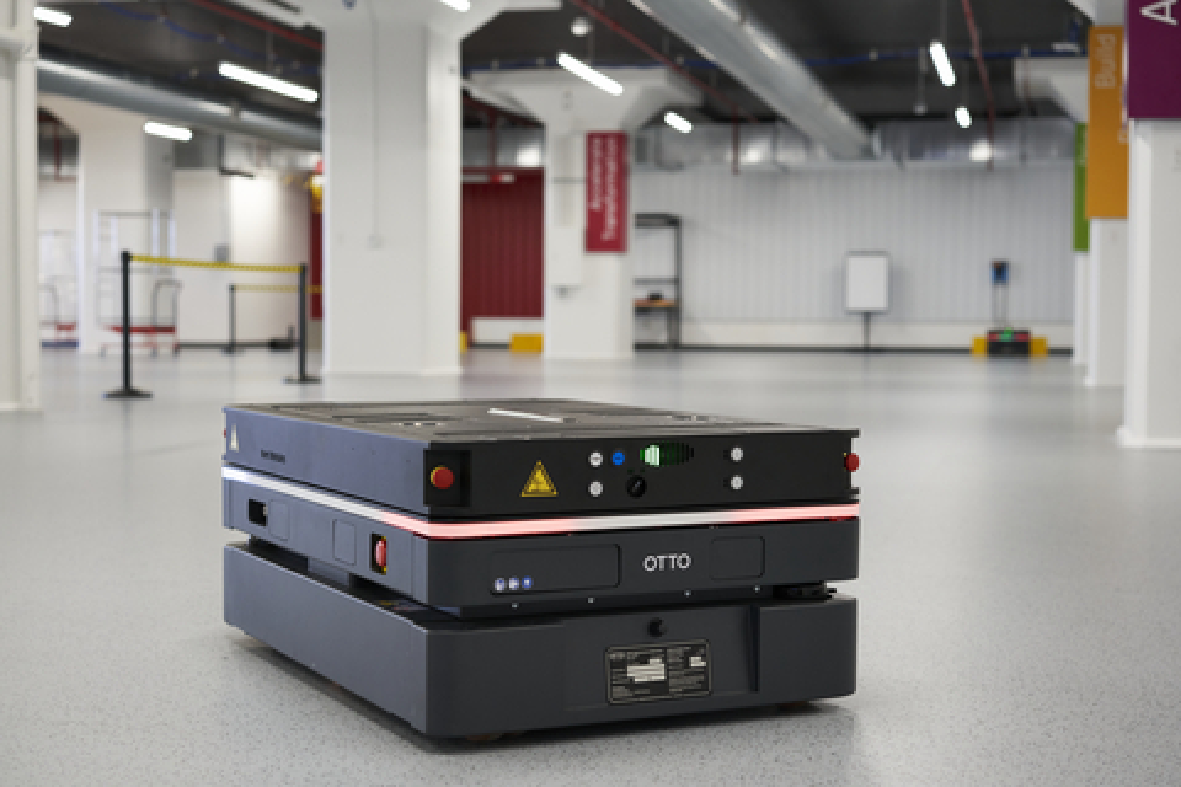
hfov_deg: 36.2
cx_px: 590
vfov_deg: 24.6
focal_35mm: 55
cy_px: 394
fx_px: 1804
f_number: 3.5
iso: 1250
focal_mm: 55
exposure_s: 1/200
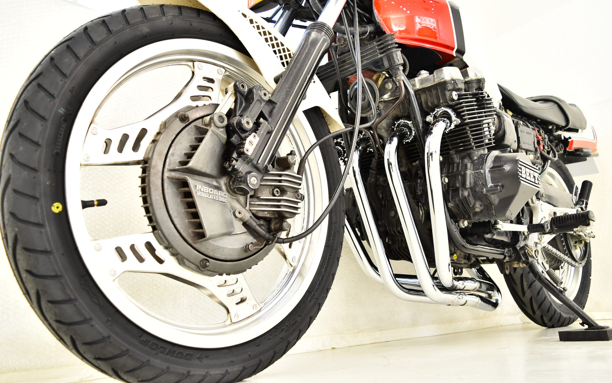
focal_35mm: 28
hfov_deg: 66.5
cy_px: 181
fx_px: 467
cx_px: 302
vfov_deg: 44.5
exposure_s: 1/10
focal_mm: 18
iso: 100
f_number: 3.5
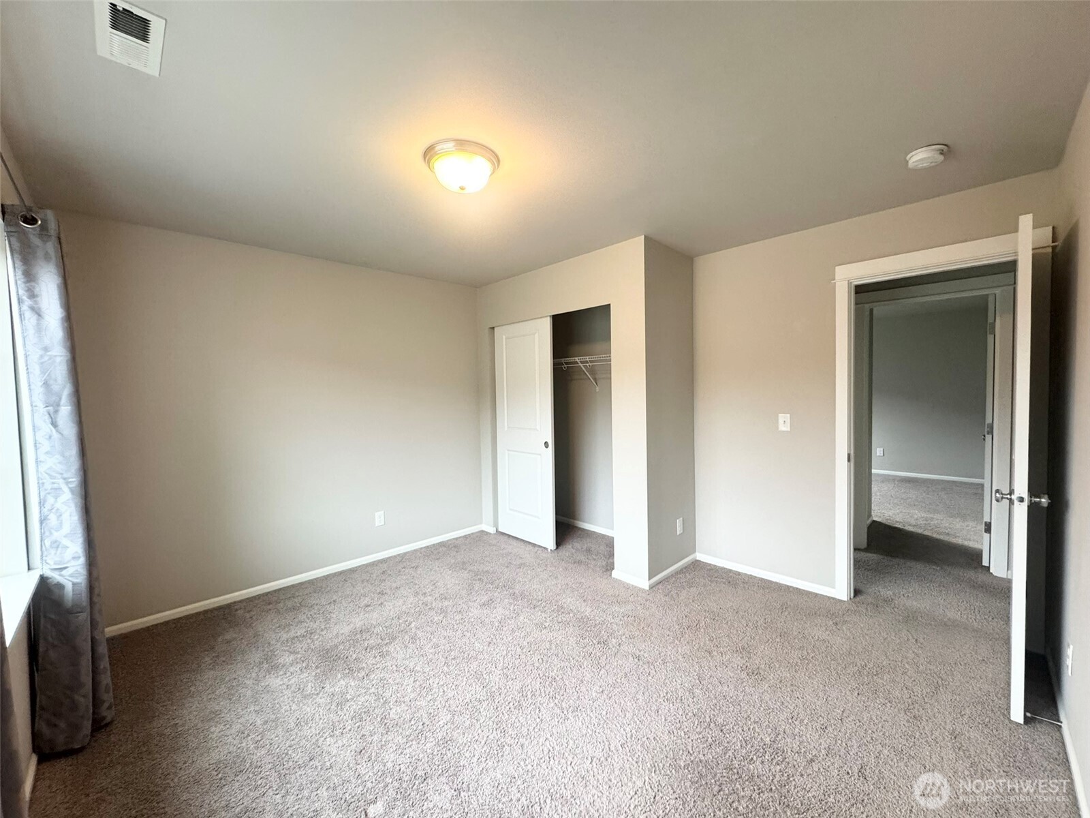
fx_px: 441
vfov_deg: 85.7
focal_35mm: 14
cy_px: 409
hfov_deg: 102.1
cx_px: 545
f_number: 2.2
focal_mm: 2.22
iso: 250
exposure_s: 1/120
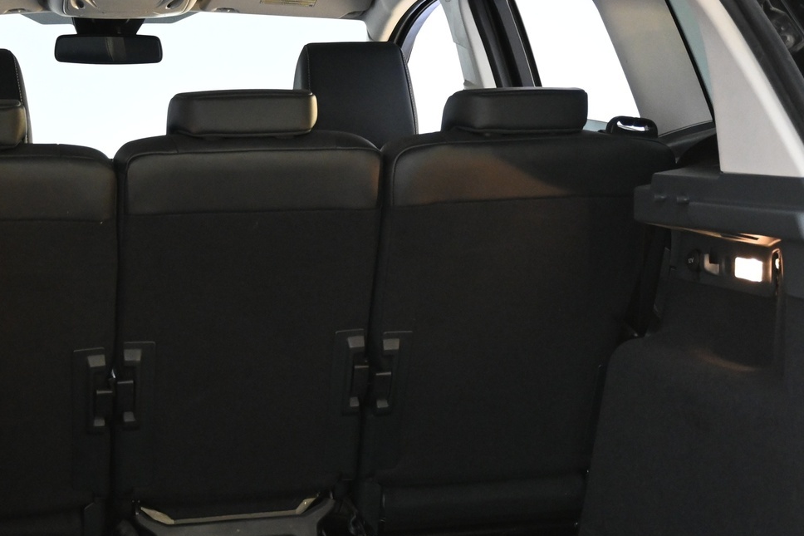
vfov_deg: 18.7
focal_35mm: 73
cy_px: 329
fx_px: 1626
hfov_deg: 27.7
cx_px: 347
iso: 3200
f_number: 4.8
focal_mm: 29
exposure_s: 1/50
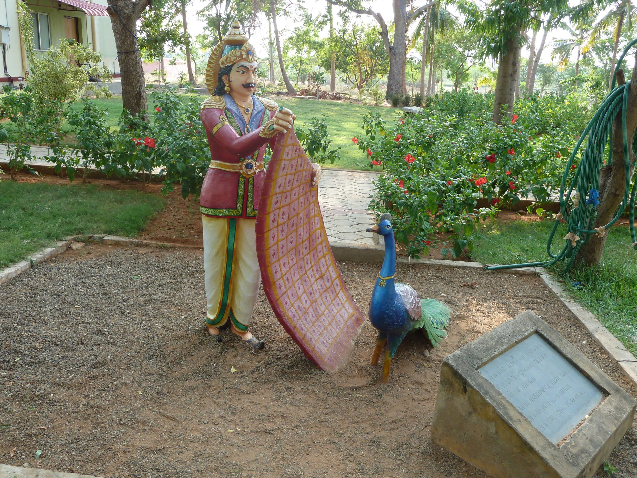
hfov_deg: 60.0
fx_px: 552
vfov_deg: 46.8
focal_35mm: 30
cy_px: 239
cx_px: 318
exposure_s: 1/60
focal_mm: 5
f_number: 3.4
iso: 80
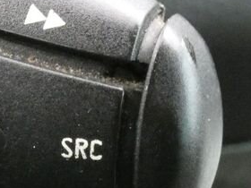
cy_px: 77
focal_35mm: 212
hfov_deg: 9.1
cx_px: -119
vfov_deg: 7.0
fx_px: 1537
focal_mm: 10.4
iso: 1600
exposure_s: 1/60
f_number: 5.6
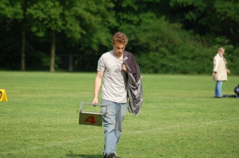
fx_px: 1938
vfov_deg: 4.7
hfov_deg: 7.1
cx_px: 120
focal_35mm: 292
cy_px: 79
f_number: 5
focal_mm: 195
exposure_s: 1/1000
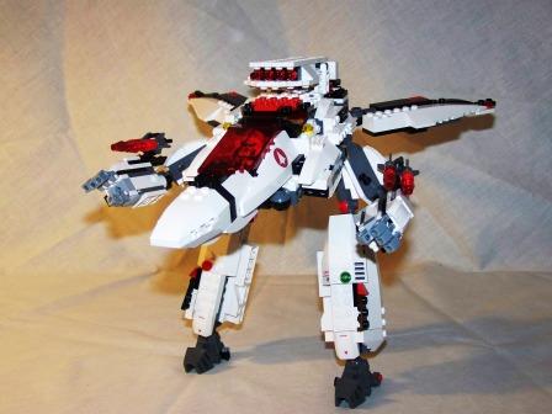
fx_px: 813
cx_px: 276
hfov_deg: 37.5
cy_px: 207
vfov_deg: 28.6
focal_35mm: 51
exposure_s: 1/30
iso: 200
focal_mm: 8.5
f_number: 3.2
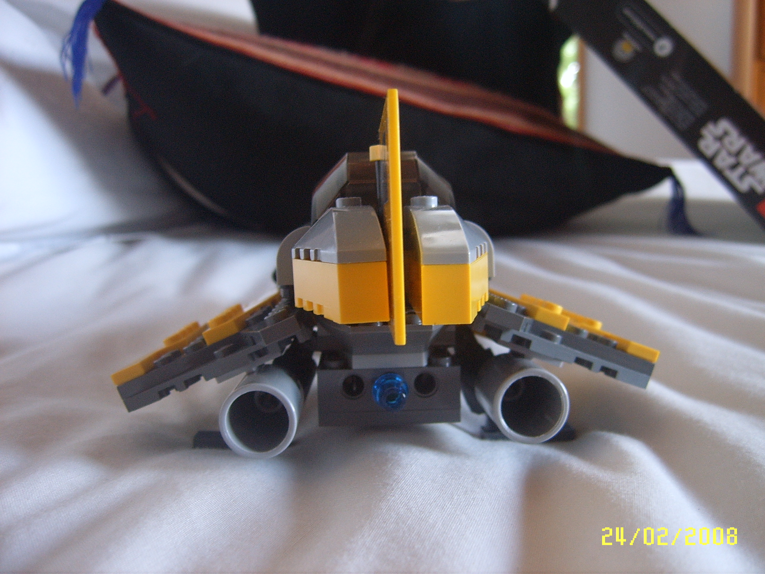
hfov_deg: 52.6
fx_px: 773
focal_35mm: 35
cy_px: 287
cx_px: 382
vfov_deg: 40.7
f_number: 2.8
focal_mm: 5.8
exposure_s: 1/30
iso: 100
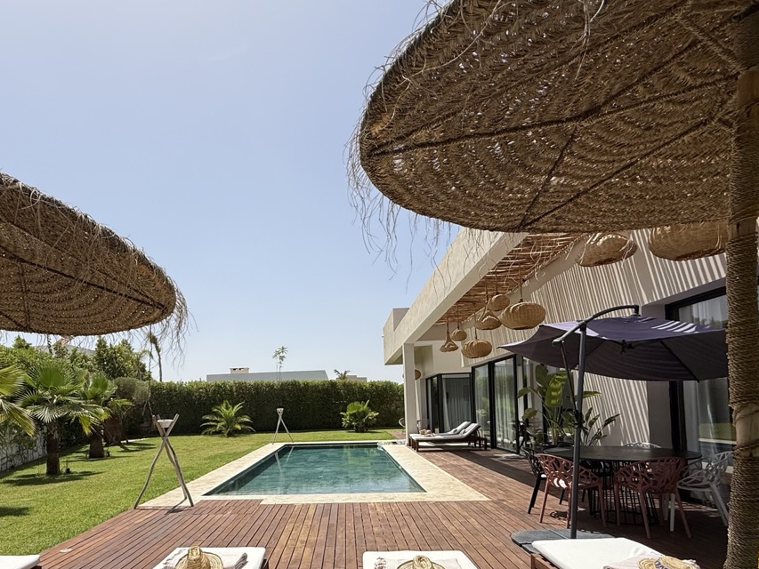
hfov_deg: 78.3
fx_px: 461
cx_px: 312
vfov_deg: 61.5
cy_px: 392
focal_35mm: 21
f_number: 2.2
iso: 50
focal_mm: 2.22
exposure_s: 1/3663
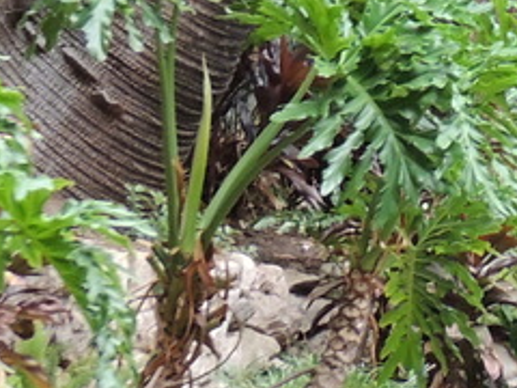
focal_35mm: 251
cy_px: -172
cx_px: 573
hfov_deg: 7.8
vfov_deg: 5.9
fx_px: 3749
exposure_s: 1/40
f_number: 3.5
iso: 400
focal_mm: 8.3
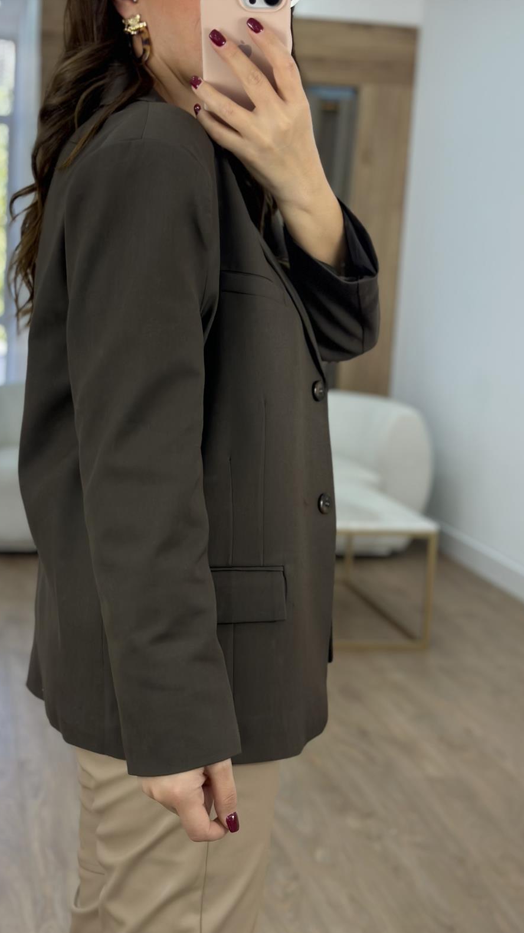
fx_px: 1309
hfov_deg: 22.6
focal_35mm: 53
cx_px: 222
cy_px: 469
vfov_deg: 39.2
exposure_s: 1/279
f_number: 1.78
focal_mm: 6.86
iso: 80
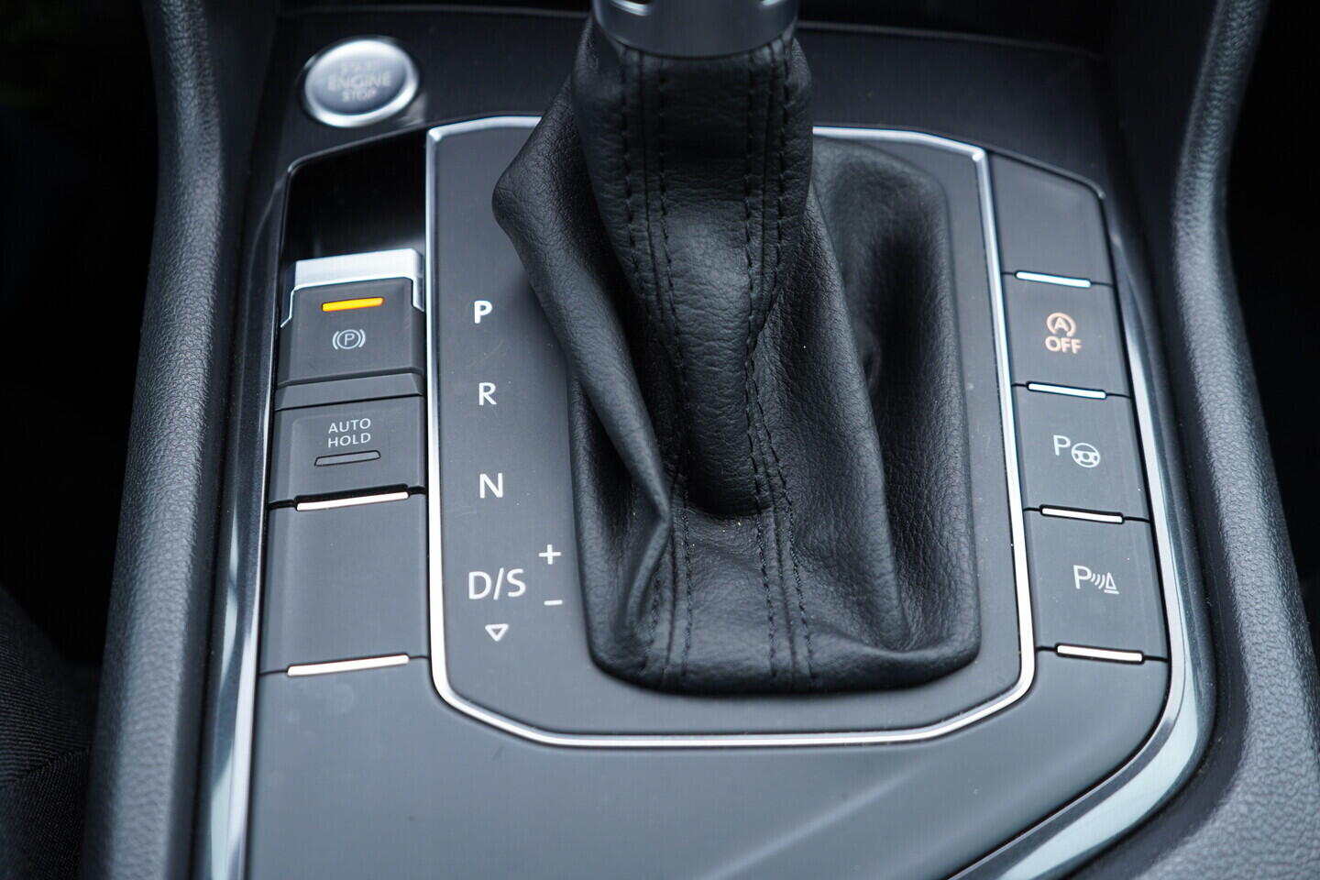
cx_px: 660
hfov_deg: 53.1
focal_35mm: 36
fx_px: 1320
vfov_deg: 36.9
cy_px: 440
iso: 320
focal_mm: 24
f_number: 2.8
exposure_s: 1/40
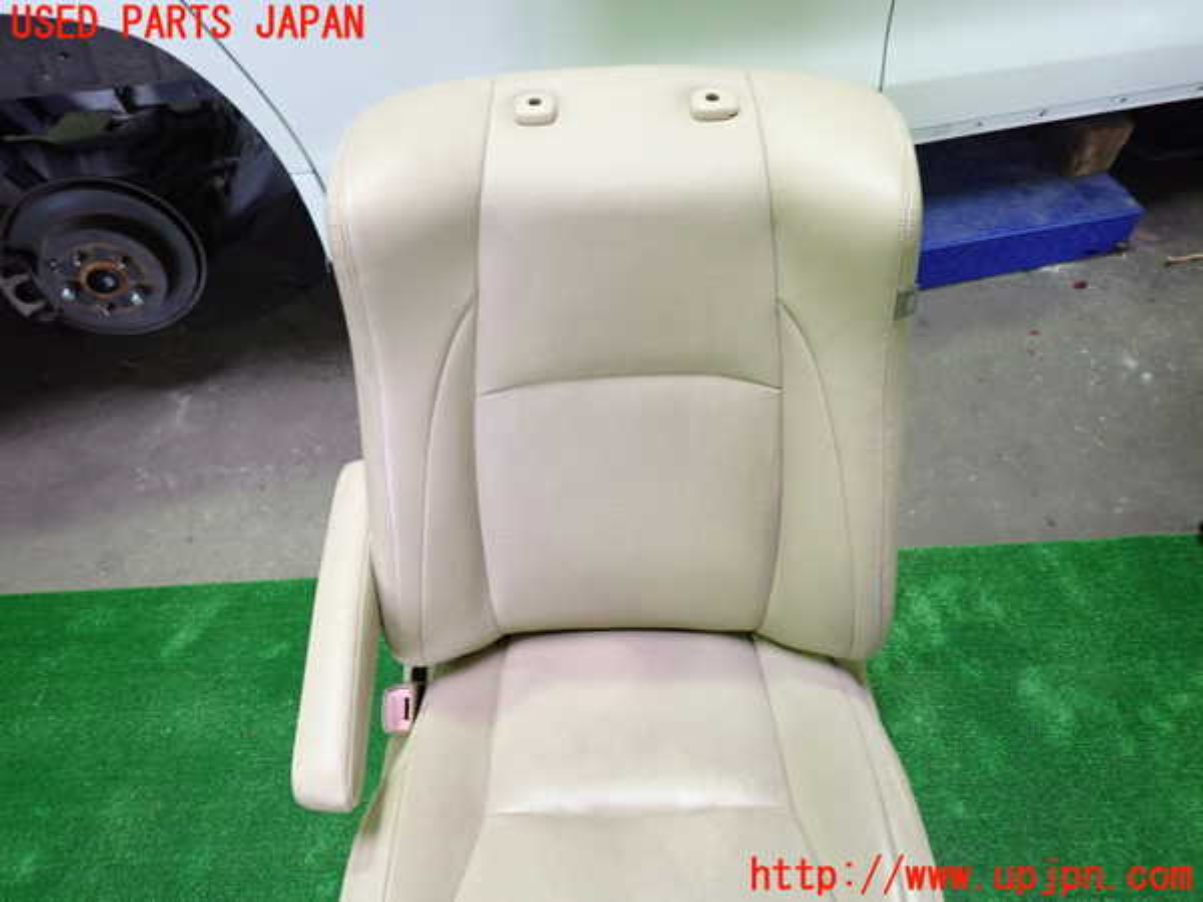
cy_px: 451
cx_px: 602
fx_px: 869
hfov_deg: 69.4
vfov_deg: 54.9
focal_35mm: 25
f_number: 2
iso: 400
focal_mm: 4.5
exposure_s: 1/30
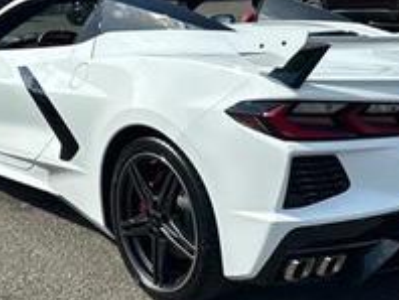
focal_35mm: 61
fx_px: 704
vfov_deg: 24.1
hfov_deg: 31.6
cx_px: 228
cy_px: 153
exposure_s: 1/3247
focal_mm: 6.86
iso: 80
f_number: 1.78
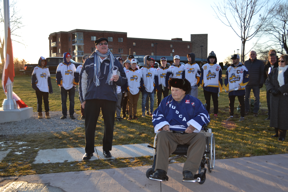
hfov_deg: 49.6
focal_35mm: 39
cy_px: 96
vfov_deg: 34.2
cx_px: 144
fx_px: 312
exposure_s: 1/160
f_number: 4.2
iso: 100
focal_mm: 26
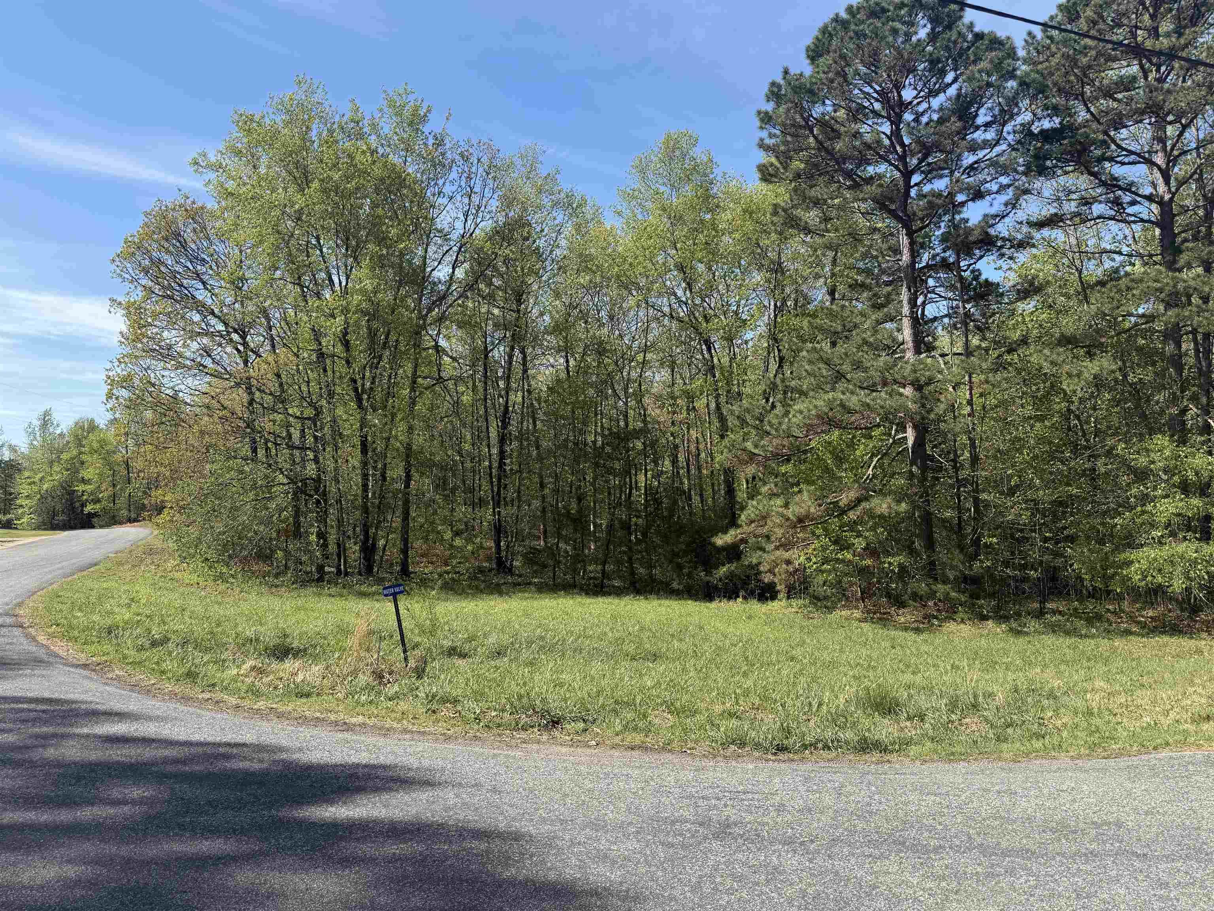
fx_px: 842
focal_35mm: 24
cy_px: 456
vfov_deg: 56.8
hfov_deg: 71.6
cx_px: 607
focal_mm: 6.76
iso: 80
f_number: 1.78
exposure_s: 1/2370
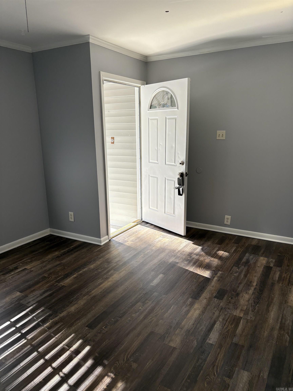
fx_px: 293
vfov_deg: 67.3
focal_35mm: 26
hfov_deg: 53.1
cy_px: 196
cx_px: 146
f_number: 1.6
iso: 100
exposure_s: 1/122
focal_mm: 5.96
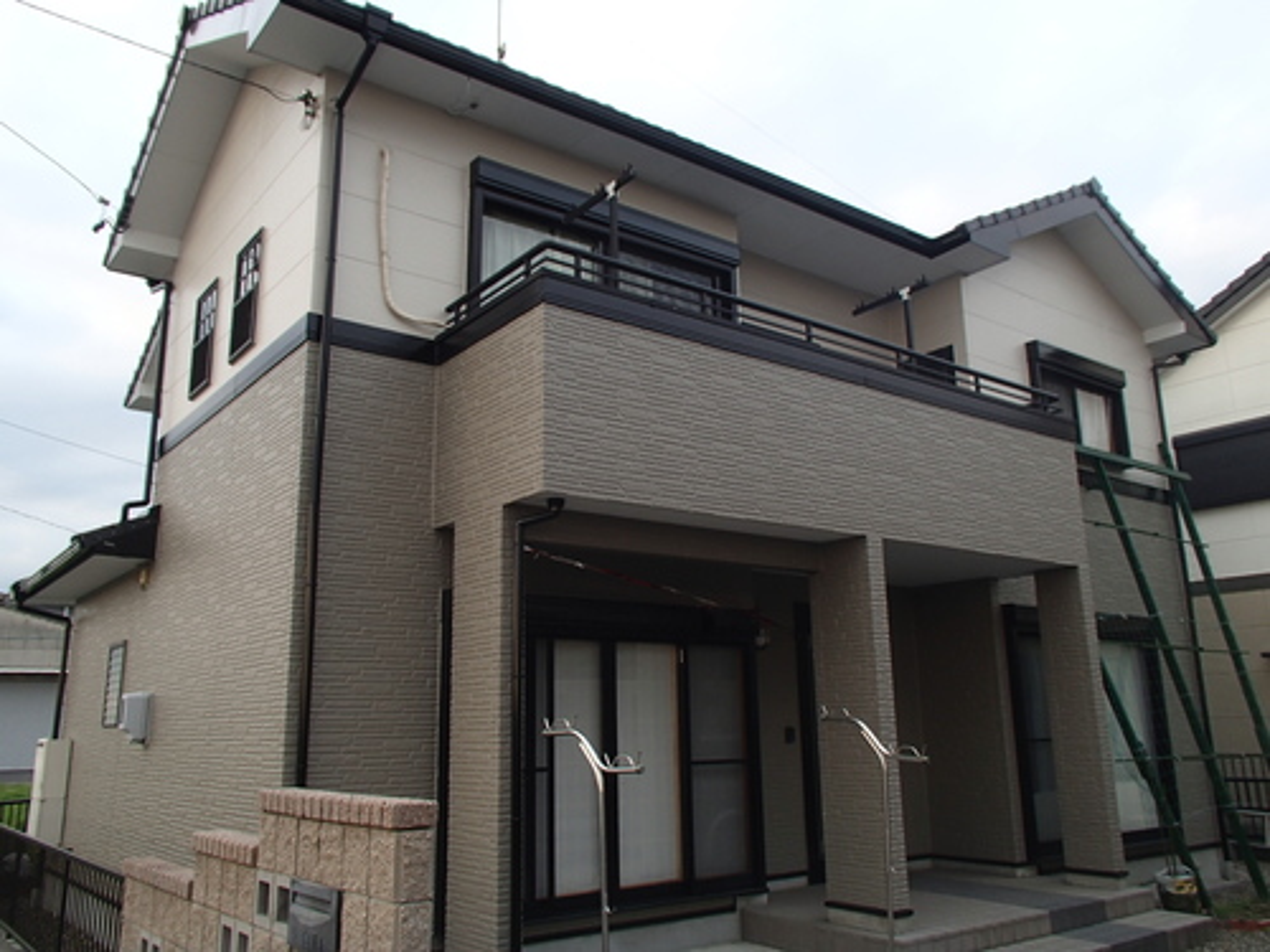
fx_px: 1027
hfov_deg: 63.4
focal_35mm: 28
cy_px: 476
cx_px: 635
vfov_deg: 49.7
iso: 100
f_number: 3.9
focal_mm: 5
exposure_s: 1/80
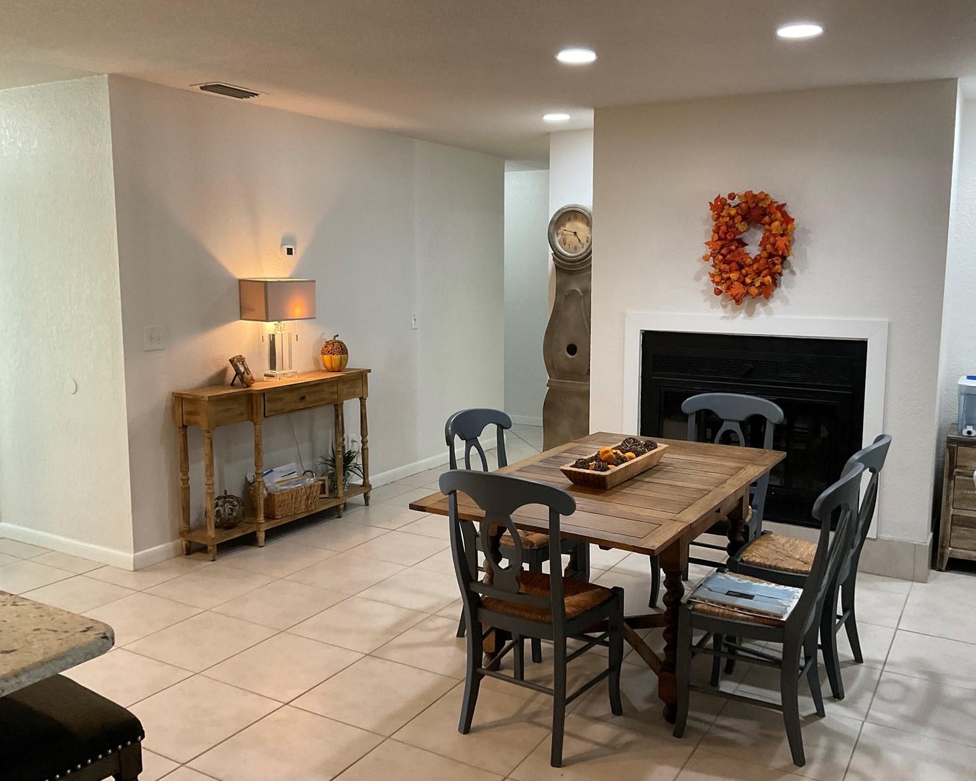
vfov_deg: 47.1
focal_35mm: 31
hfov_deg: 57.1
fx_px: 896
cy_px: 385
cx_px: 523
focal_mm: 3
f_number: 1.8
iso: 125
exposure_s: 1/60
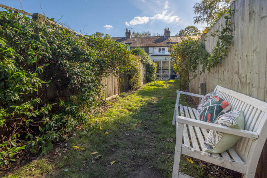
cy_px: 89
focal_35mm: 15
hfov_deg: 100.4
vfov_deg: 77.4
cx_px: 134
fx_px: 111
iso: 320
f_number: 5.6
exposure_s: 1/1000
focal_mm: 10
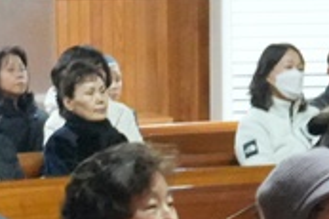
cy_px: 295
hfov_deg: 5.4
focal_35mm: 381
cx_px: 43
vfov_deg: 3.6
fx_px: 3478
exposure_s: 1/80
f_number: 5
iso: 8000
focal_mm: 43
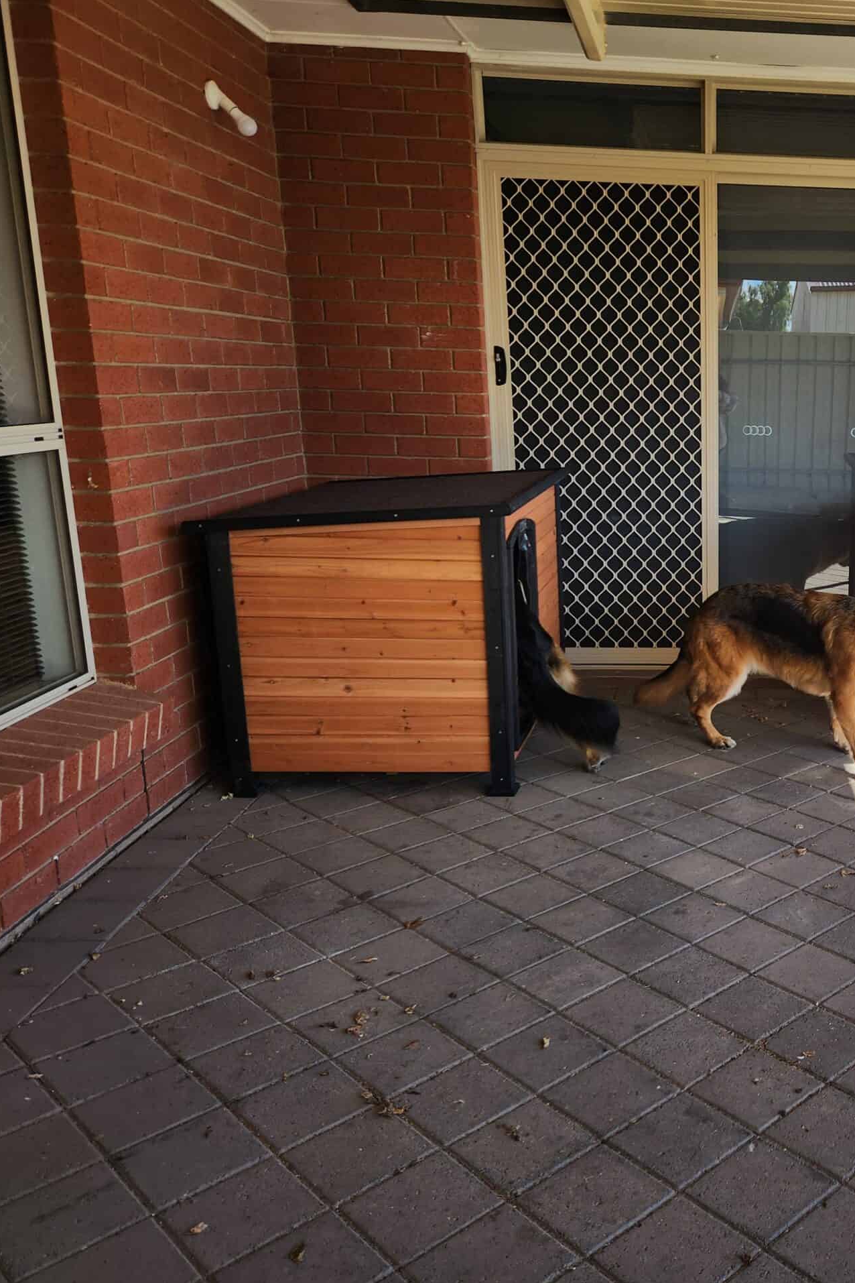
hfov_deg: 37.6
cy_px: 642
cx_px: 811
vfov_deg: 58.7
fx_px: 1140
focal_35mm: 32
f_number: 1.8
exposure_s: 1/438
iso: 20
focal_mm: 5.4
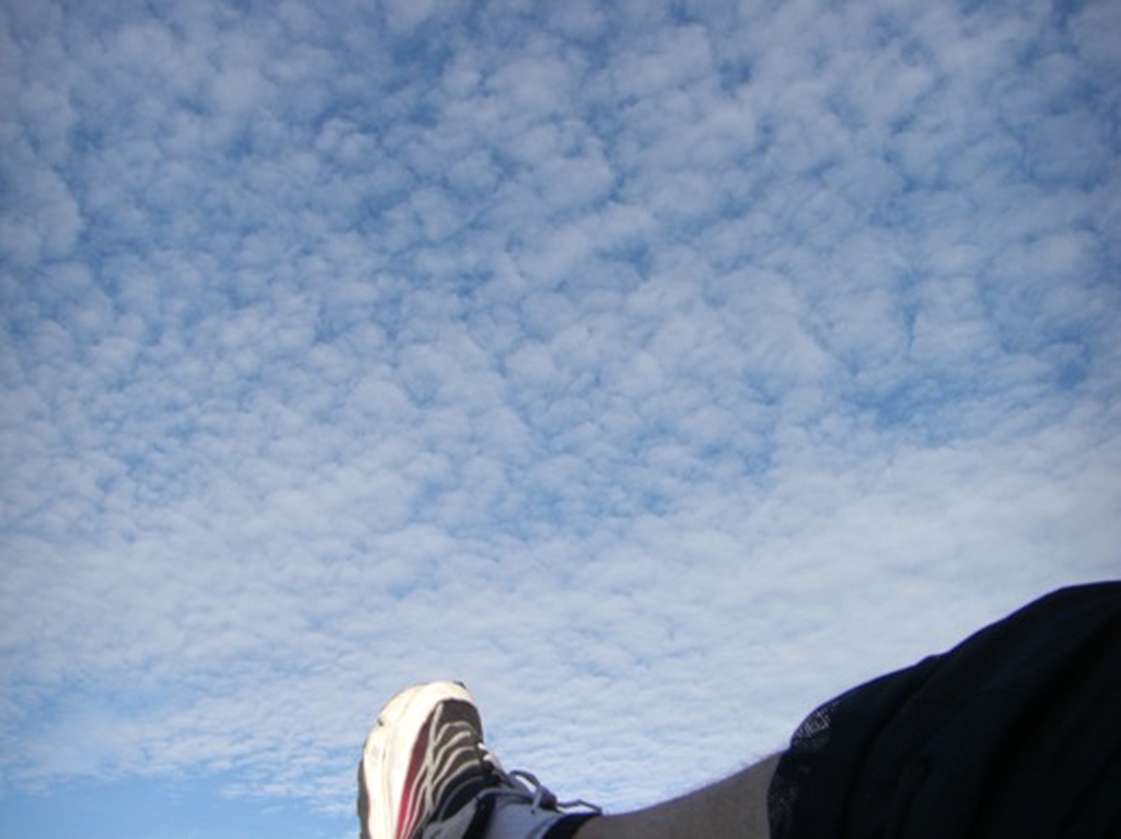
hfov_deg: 49.0
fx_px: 1230
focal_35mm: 38
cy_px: 420
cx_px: 560
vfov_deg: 37.7
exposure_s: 1/800
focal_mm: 6.3
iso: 64
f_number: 3.4
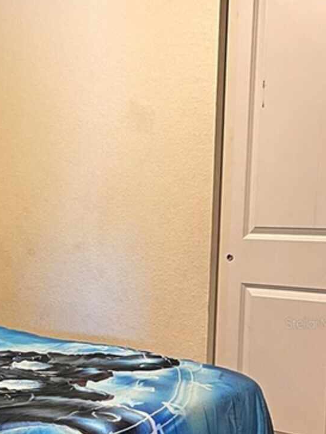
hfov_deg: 22.6
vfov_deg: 31.1
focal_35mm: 61
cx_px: -36
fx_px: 765
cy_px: 323
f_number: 1.5
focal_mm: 5.7
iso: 800
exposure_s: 1/15
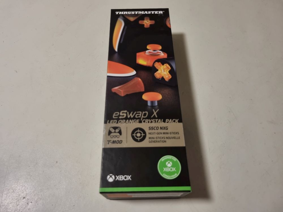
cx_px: 142
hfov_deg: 67.3
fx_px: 213
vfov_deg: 53.1
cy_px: 106
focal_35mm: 26
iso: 250
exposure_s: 1/50
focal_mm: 5.4
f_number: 1.8
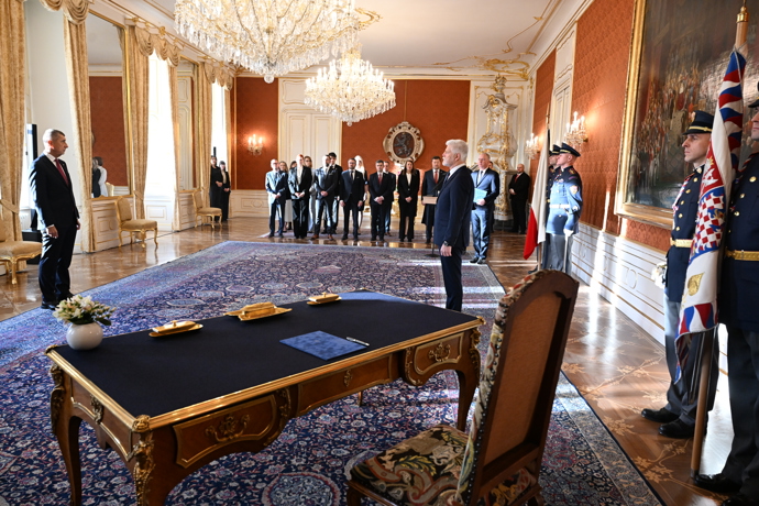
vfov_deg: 49.6
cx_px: 380
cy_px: 253
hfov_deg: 69.4
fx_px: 548
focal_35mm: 26
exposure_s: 1/320
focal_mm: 26
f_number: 5.6
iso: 3200
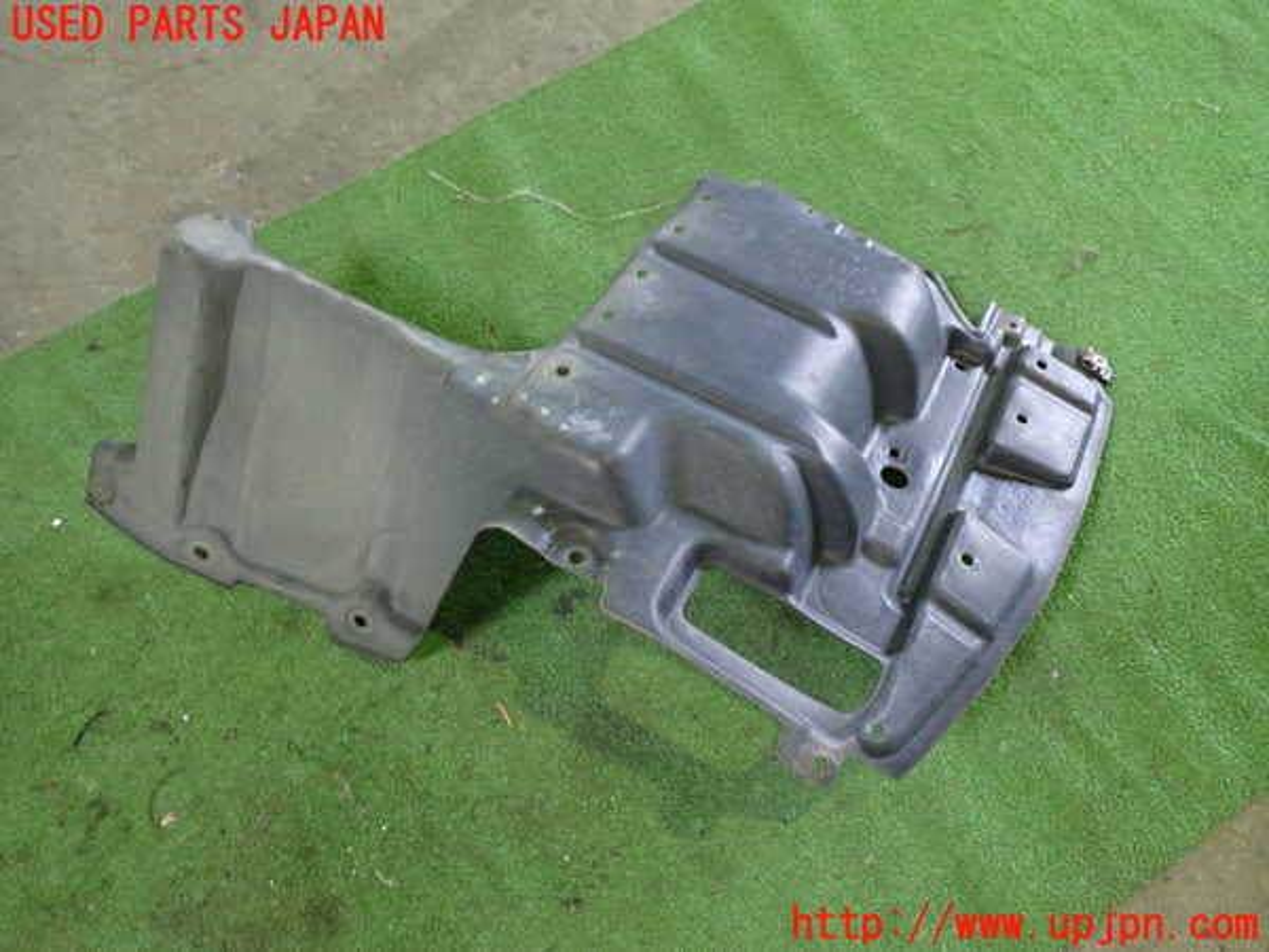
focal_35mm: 30
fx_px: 1100
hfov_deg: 60.0
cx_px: 634
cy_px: 476
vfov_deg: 46.8
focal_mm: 5.4
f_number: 2.3
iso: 640
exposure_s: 1/30
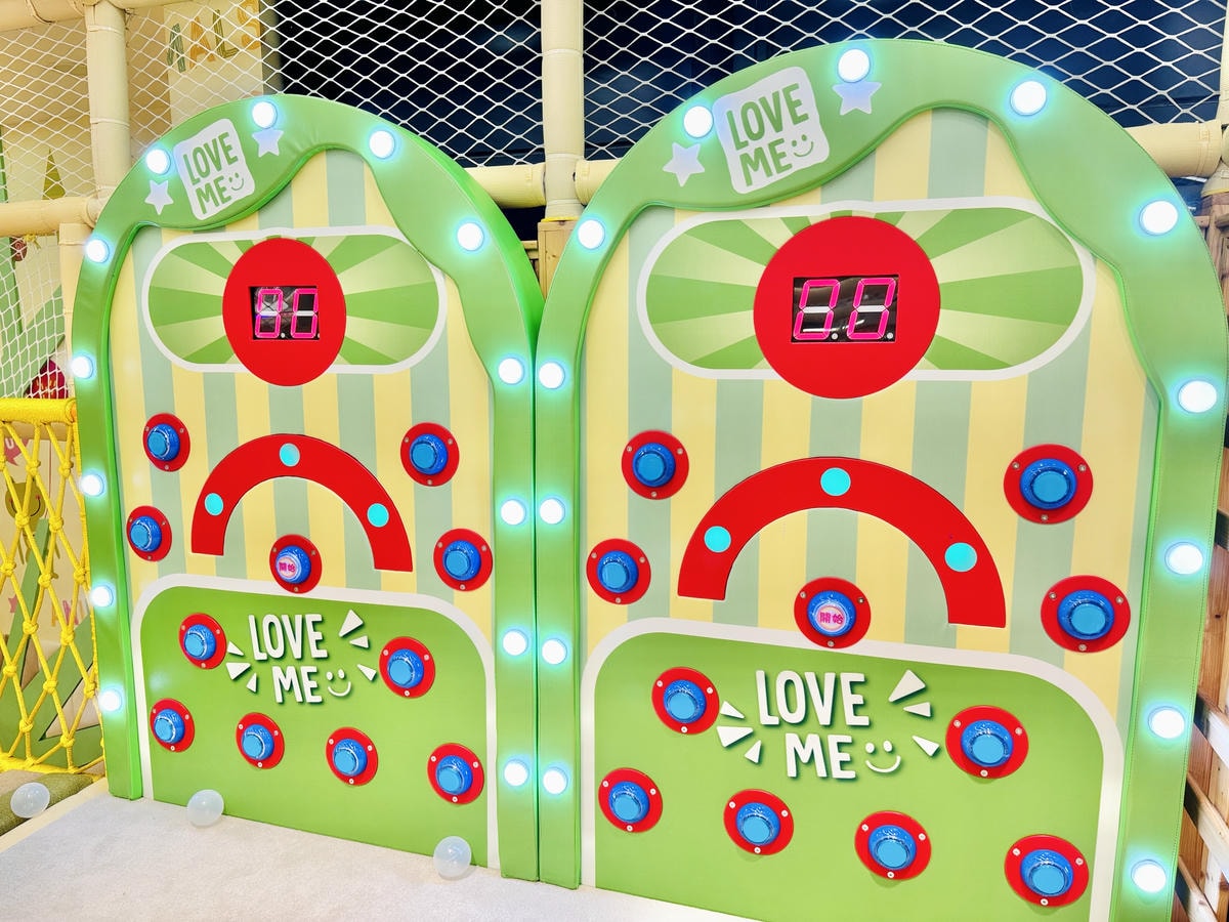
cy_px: 461
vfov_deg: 56.8
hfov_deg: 71.6
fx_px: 852
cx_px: 614
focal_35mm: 24
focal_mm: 6.76
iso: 100
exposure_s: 1/170
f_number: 1.78
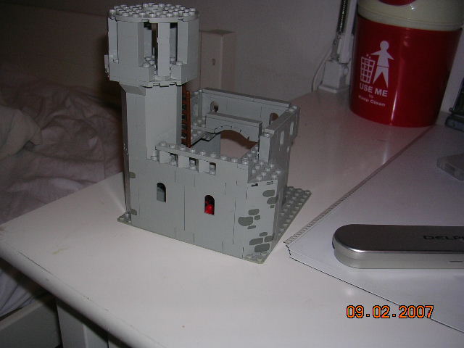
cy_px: 174
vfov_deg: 37.7
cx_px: 232
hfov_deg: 49.0
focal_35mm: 38
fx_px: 509
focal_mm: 5.8
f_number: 2.8
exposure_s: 1/60.1
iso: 50
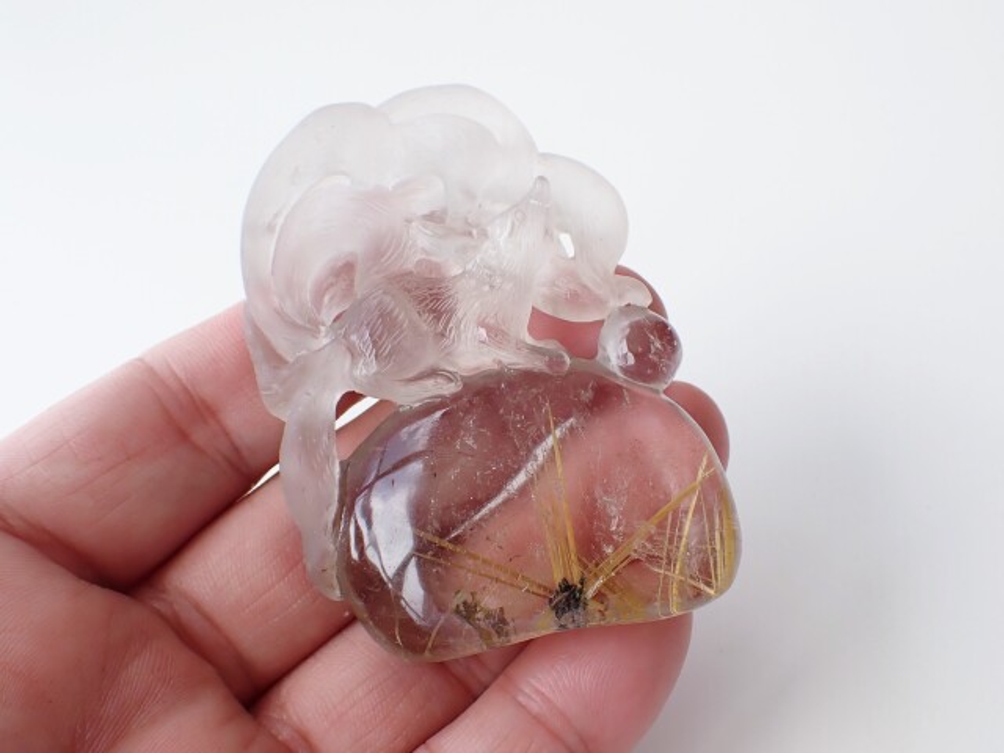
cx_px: 502
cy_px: 376
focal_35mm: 30
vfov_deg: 46.8
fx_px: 870
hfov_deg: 60.0
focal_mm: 5.4
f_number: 3.2
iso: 125
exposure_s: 1/125
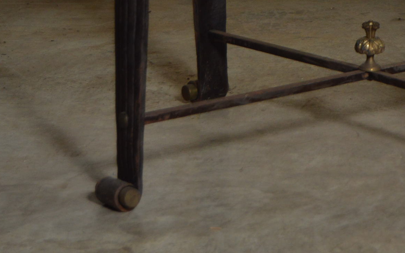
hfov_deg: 10.9
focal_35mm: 189
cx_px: 501
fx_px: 2086
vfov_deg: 6.9
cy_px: -35
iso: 400
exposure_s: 1/100
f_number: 6.3
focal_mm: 48
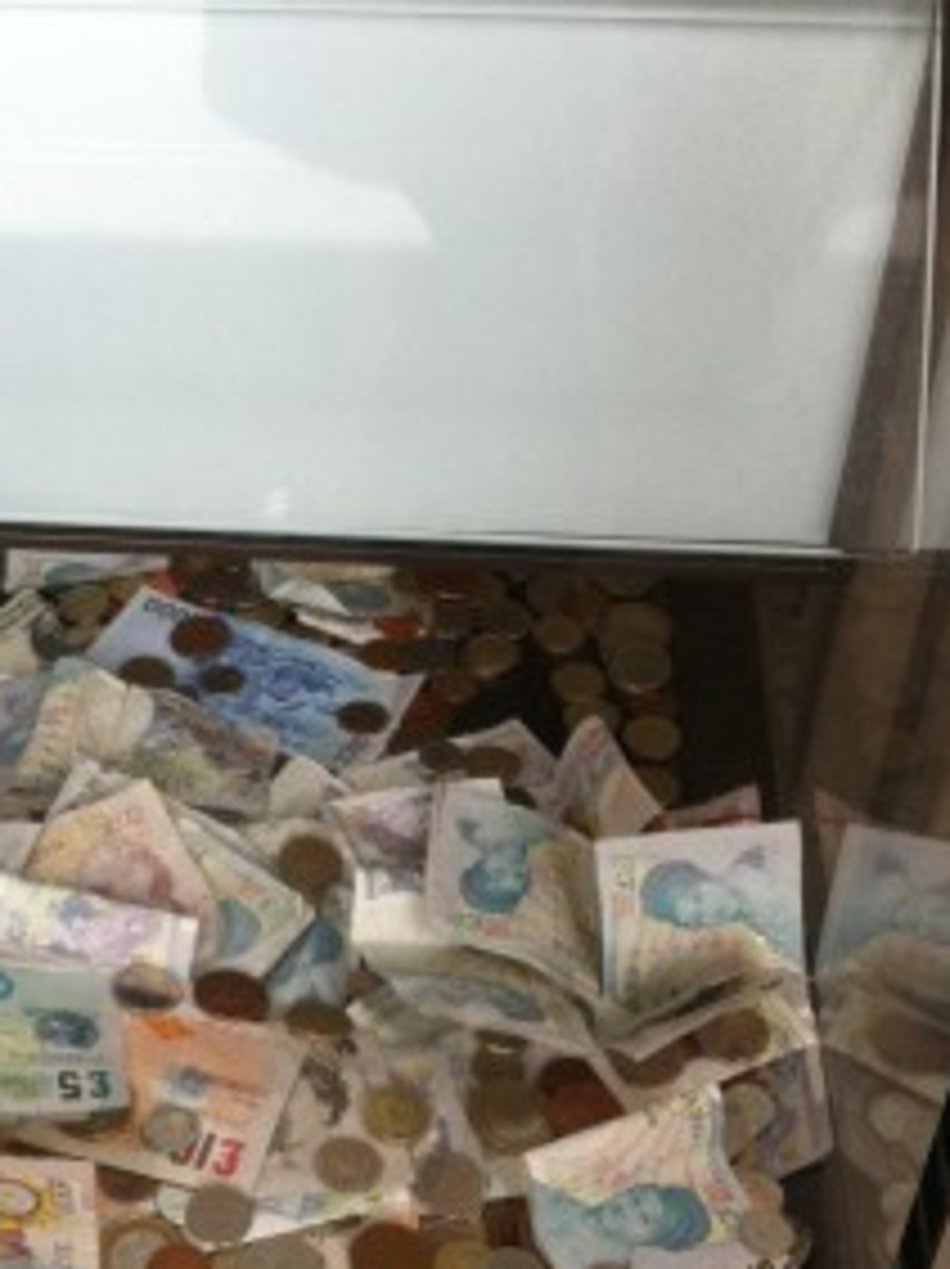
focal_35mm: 62
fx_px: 2272
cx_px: 214
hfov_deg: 23.3
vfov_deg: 31.1
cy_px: 801
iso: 100
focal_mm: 3.85
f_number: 2.8
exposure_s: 1/100
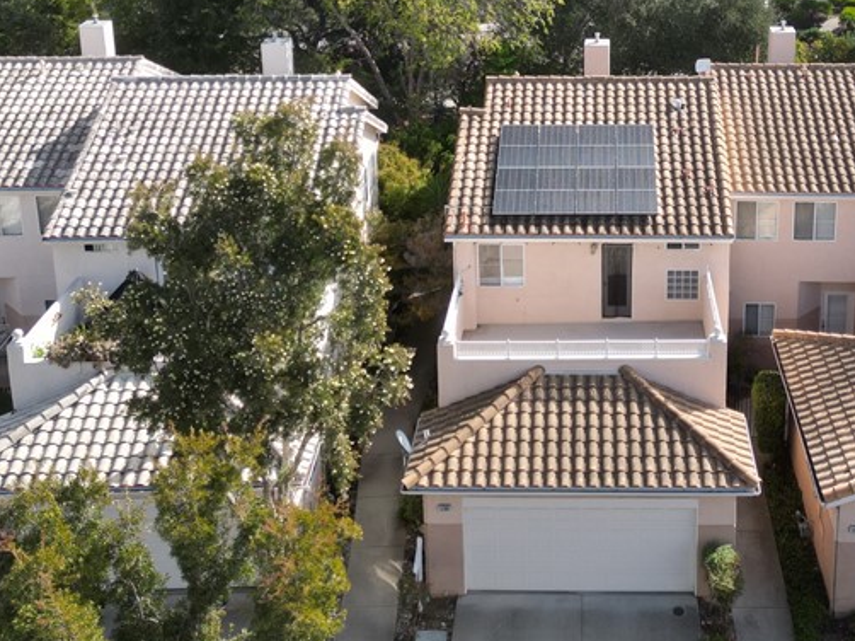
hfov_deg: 38.4
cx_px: 582
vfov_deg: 28.7
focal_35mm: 49
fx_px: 1210
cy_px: 82
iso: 140
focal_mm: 6.72
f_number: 1.7
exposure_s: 1/2500
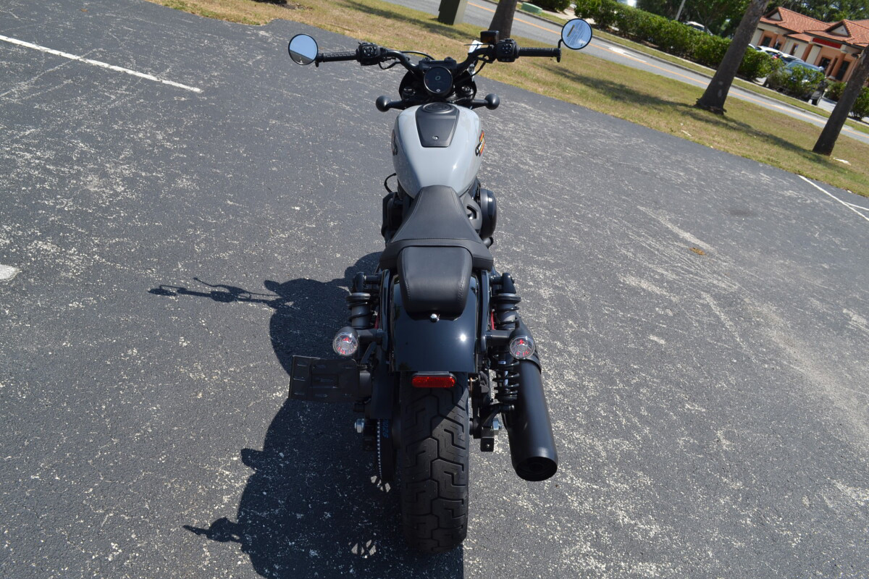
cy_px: 290
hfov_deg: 61.9
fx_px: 724
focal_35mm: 30
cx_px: 434
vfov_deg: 43.6
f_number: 8
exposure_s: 1/250
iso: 100
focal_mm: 20
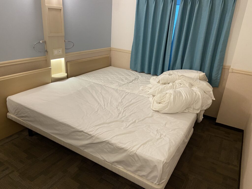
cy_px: 94
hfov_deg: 67.3
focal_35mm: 26
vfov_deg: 53.1
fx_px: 189
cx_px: 126
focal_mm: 4.25
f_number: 1.8
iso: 200
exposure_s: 1/60
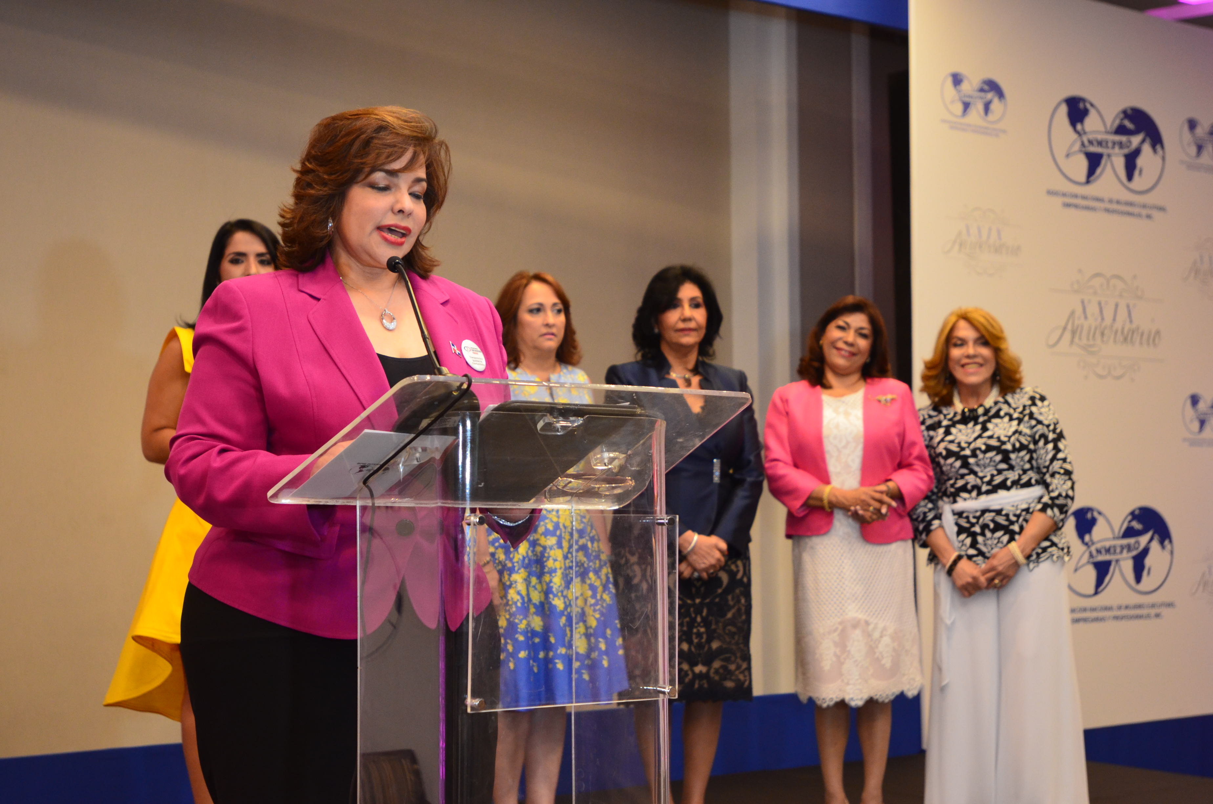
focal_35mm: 52
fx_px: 1765
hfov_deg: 37.9
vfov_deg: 25.6
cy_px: 402
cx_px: 606
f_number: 4
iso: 1250
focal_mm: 35
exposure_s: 1/160
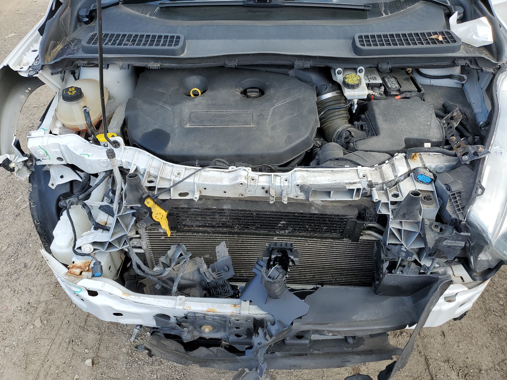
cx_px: 254
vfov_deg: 53.1
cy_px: 190
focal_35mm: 26
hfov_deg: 67.3
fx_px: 381
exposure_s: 1/769
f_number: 1.5
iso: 50
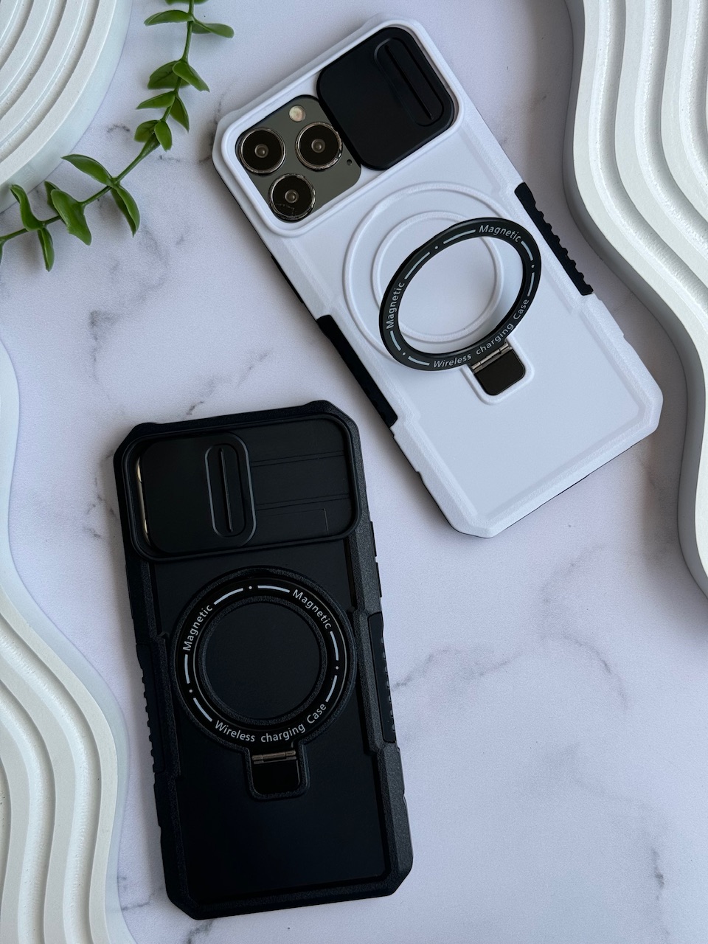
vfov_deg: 39.7
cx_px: 354
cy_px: 472
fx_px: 1309
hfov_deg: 30.3
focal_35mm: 48
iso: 64
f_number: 1.78
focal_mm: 6.76
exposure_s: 1/865
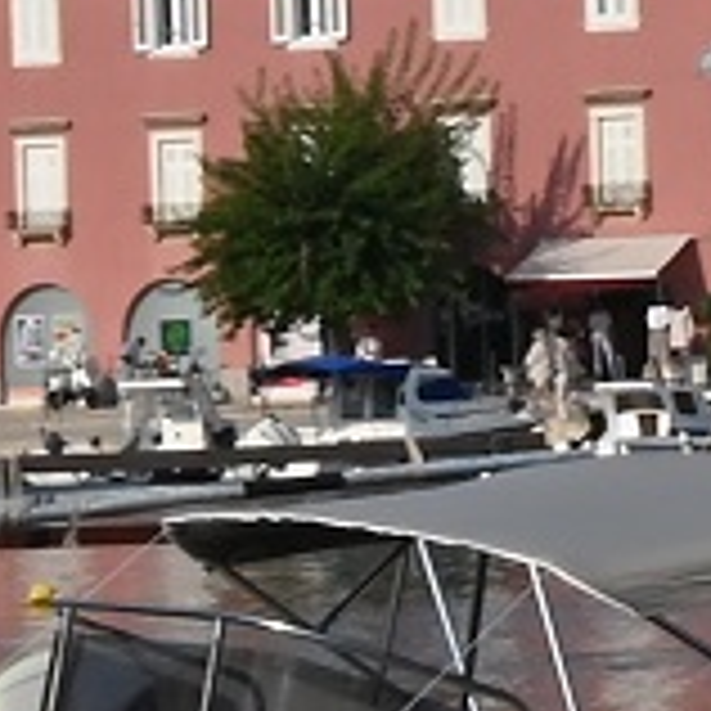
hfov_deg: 6.0
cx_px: 468
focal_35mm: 291
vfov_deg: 6.0
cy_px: -135
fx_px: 6762
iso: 100
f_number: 22
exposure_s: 1/80
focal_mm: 24
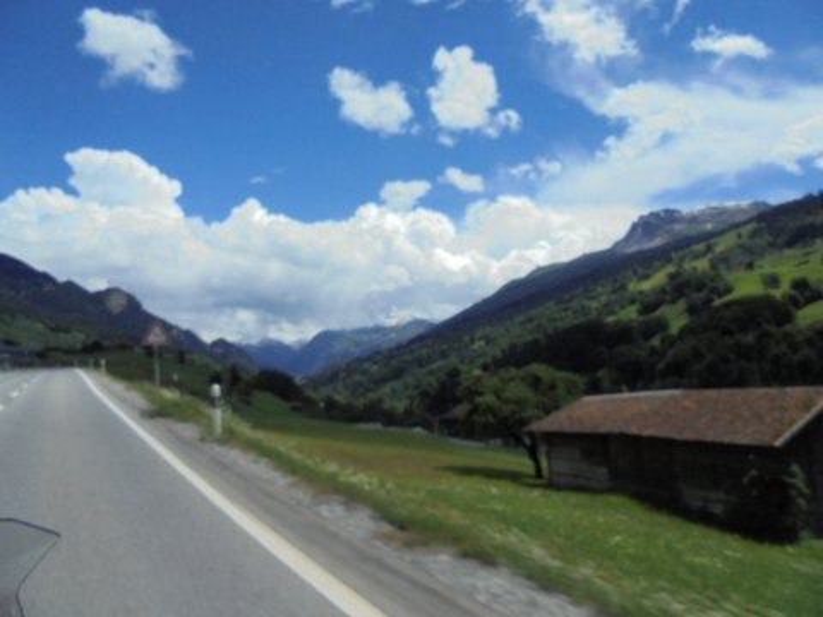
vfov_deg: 53.1
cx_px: 412
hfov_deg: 67.3
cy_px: 308
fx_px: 618
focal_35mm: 26
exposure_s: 1/250
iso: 160
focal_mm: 4.6
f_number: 11.5
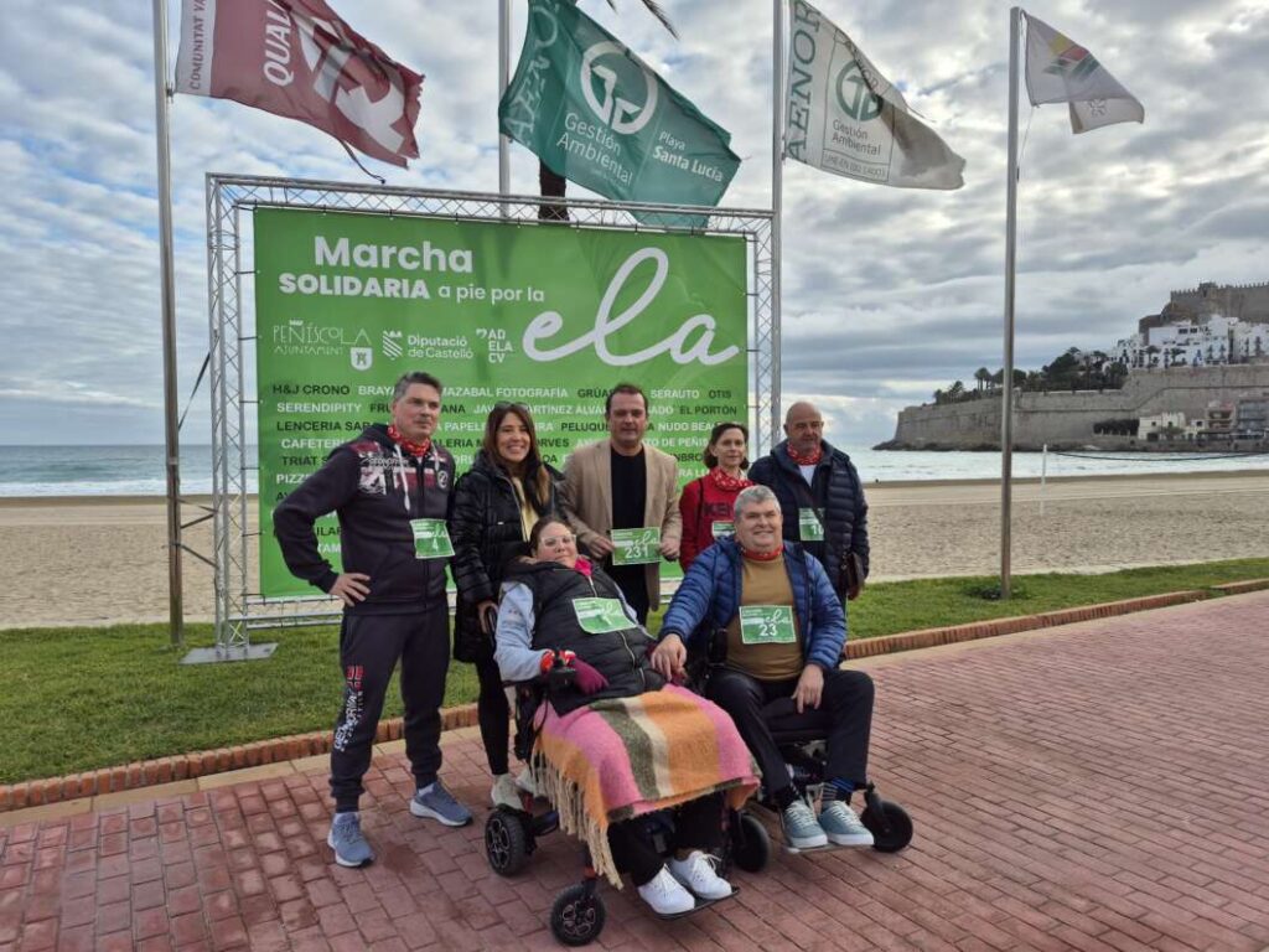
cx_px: 634
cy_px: 476
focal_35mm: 23
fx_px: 843
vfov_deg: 58.9
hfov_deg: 73.9
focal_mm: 5.4
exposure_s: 1/1104
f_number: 1.8
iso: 25
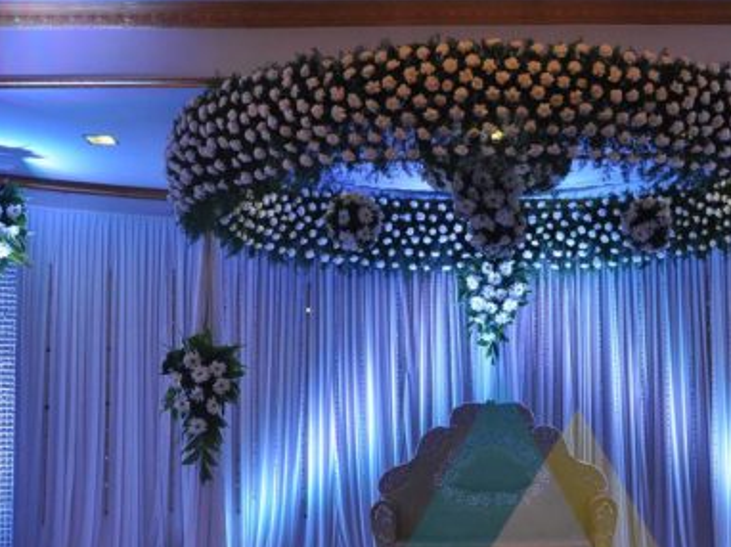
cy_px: 367
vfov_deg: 26.8
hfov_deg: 35.1
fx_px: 1140
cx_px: 513
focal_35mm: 54
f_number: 6.3
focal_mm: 22
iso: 400
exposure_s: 1/80
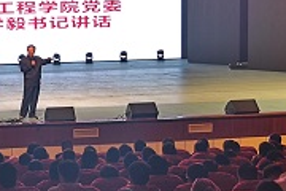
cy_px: 68
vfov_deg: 15.2
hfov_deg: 22.0
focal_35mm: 90
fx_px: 715
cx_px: 17
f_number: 1.8
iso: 160
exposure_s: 1/50
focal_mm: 4.75
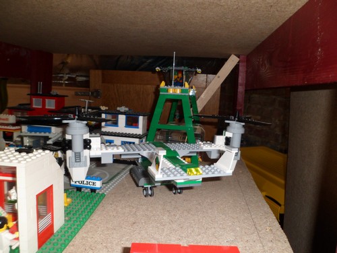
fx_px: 253
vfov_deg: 53.1
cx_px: 168
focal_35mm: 26
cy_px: 126
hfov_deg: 67.3
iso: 100
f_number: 9.4
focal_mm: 4.9
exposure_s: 1/15
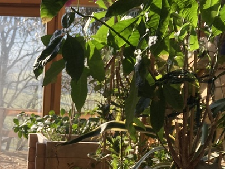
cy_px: 146
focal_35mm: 71
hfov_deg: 26.2
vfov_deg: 20.4
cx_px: 7
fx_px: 461
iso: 20
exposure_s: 1/1263
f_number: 1.8
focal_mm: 3.99
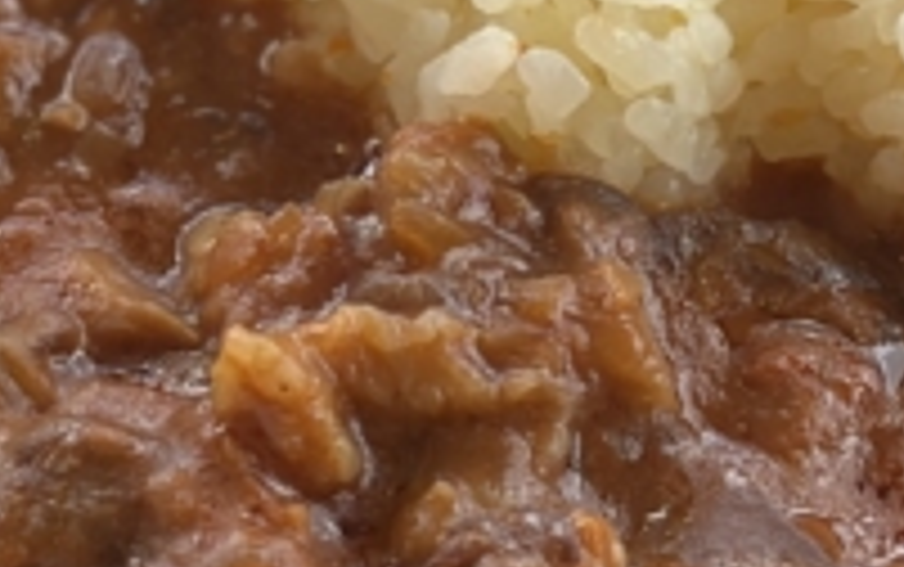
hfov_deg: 8.1
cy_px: -212
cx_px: 841
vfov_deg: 5.1
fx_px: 6386
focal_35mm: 259
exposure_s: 1/524
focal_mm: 6.86
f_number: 1.78
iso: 80
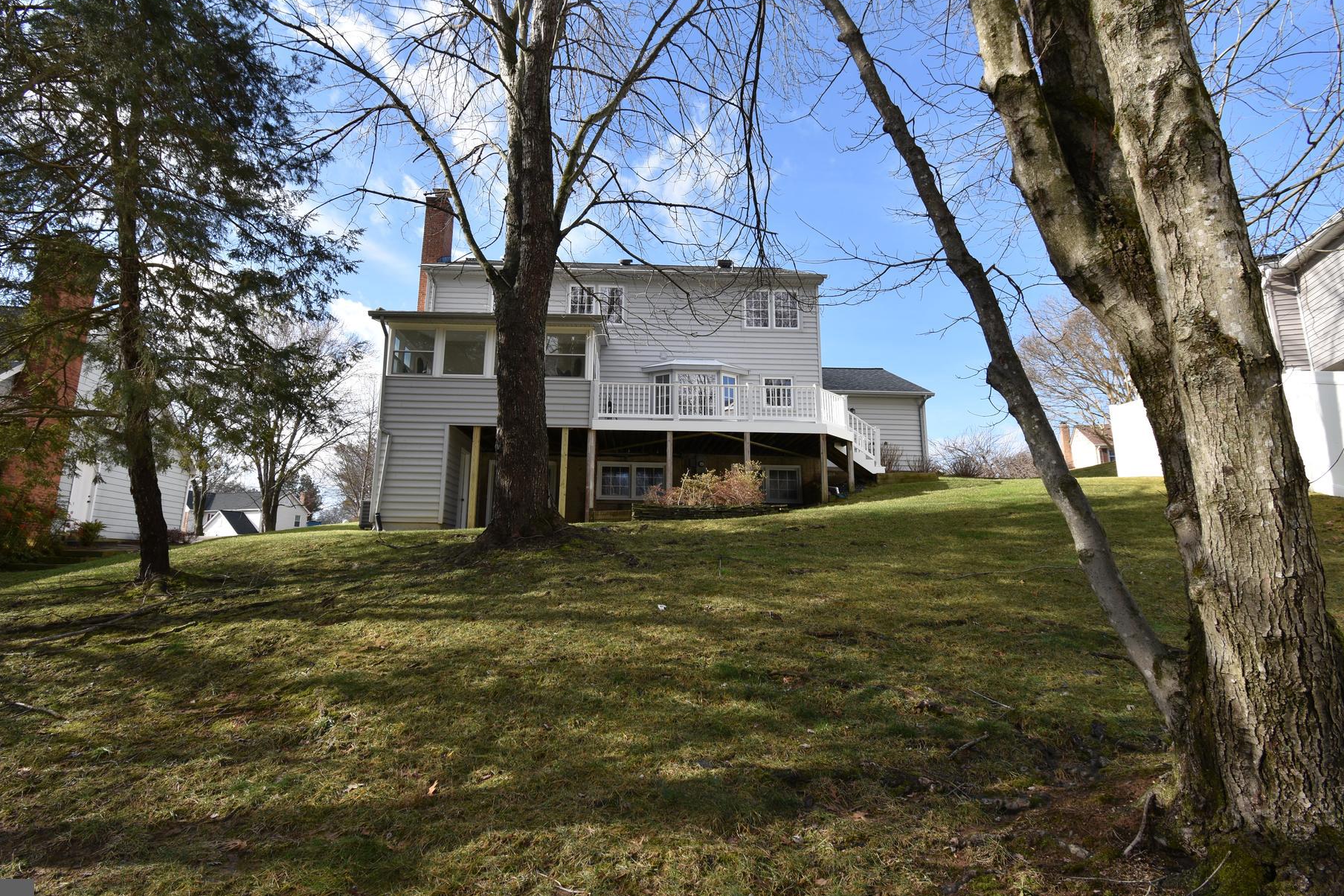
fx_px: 635
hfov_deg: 93.2
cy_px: 425
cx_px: 631
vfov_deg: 70.4
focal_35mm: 17
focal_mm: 10
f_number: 7.1
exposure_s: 1/200
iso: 100
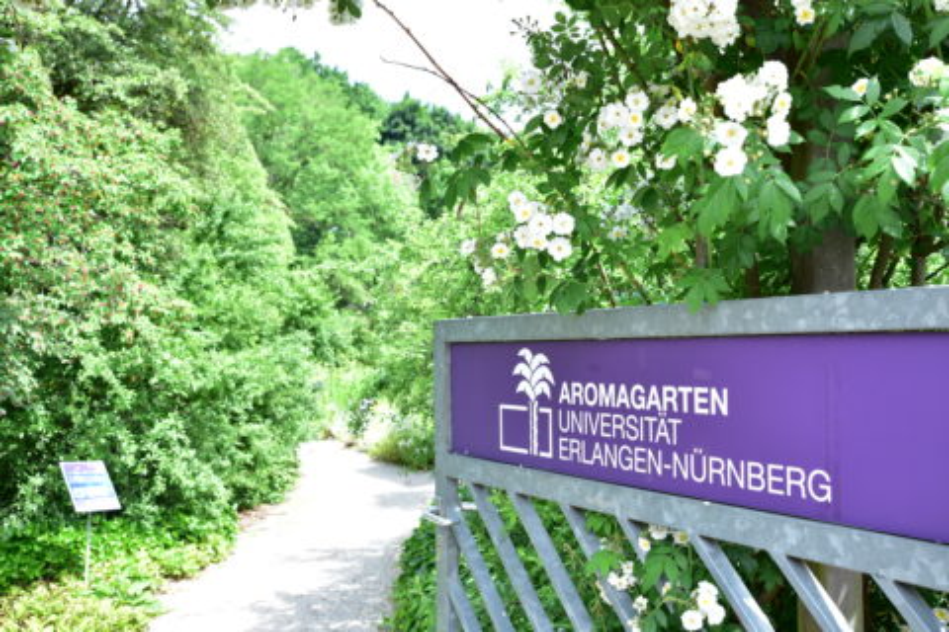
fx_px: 923
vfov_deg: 37.9
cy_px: 316
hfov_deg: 54.4
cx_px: 474
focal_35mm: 35
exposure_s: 1/125
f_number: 5.6
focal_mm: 35
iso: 200
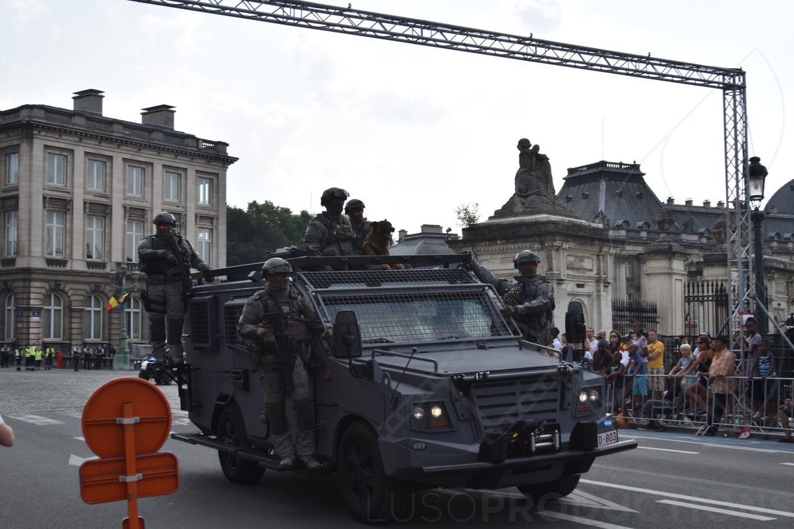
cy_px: 264
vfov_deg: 25.7
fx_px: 1157
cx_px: 397
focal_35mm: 52
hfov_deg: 37.9
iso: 100
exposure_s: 1/250
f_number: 8
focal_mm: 35
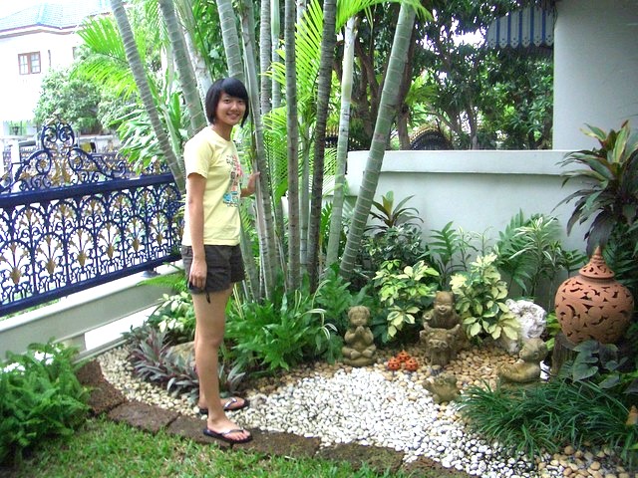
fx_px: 645
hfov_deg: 52.6
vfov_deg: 40.7
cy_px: 239
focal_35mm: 35
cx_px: 319
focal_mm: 5.8
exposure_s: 1/100
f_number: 2.6
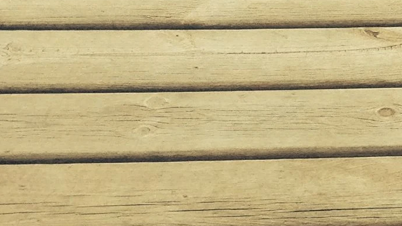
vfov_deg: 7.1
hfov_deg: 11.7
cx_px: 707
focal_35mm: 171
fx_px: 1823
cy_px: 146
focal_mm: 4.12
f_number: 2.4
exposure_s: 1/186
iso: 50
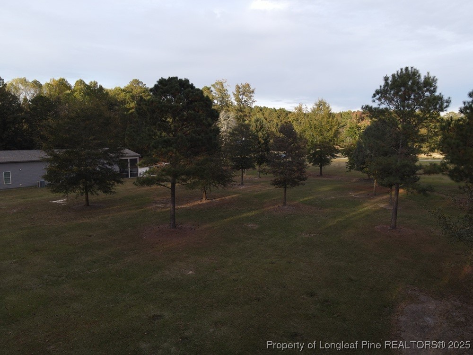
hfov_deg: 71.6
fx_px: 328
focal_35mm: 24
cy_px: 178
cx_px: 236
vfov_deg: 56.8
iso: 100
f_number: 2.8
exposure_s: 1/125
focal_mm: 4.5
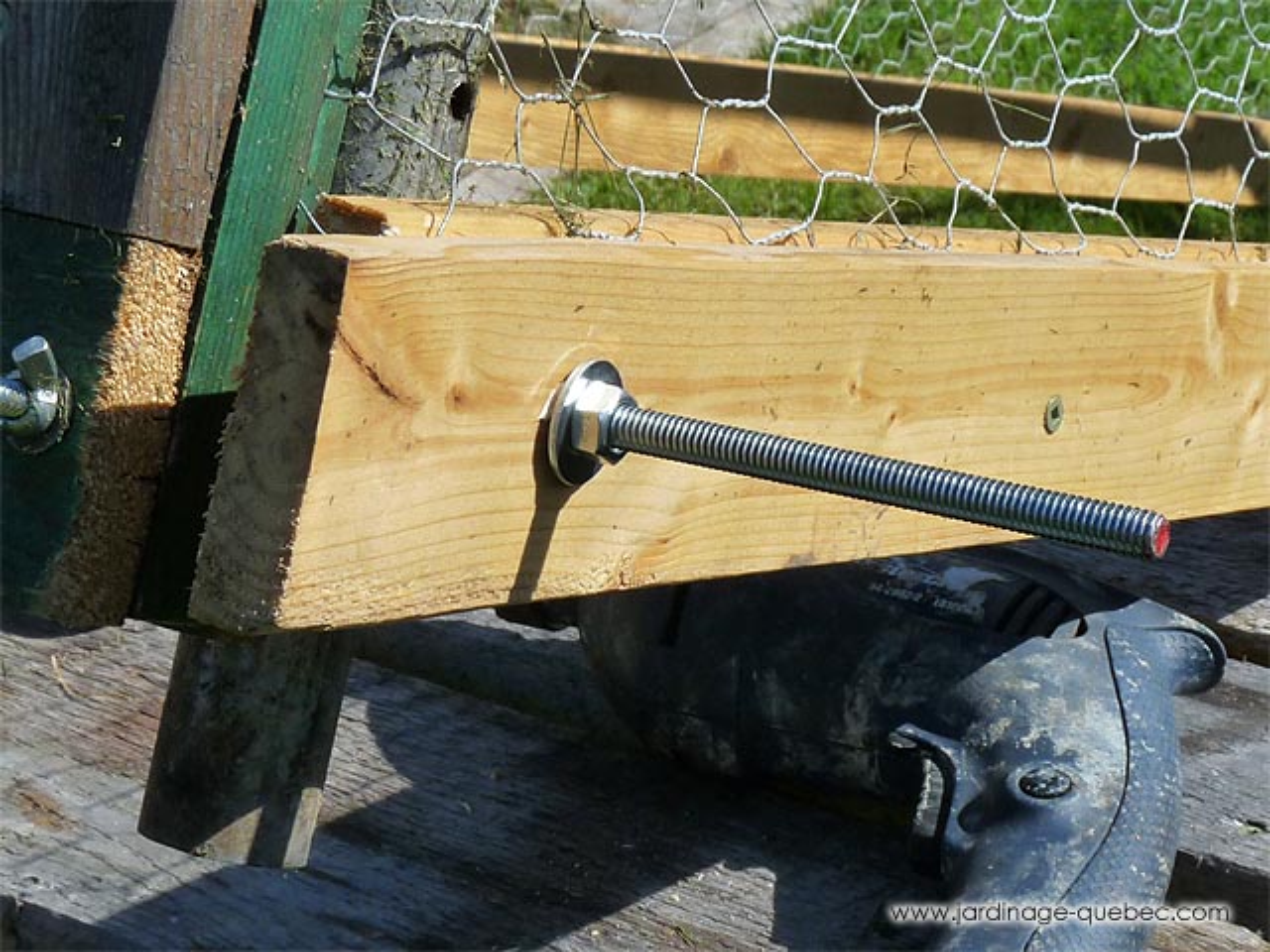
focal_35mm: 87
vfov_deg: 17.0
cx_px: 635
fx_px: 3192
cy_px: 476
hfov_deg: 22.5
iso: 160
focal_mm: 8.7
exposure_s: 1/500
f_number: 6.3
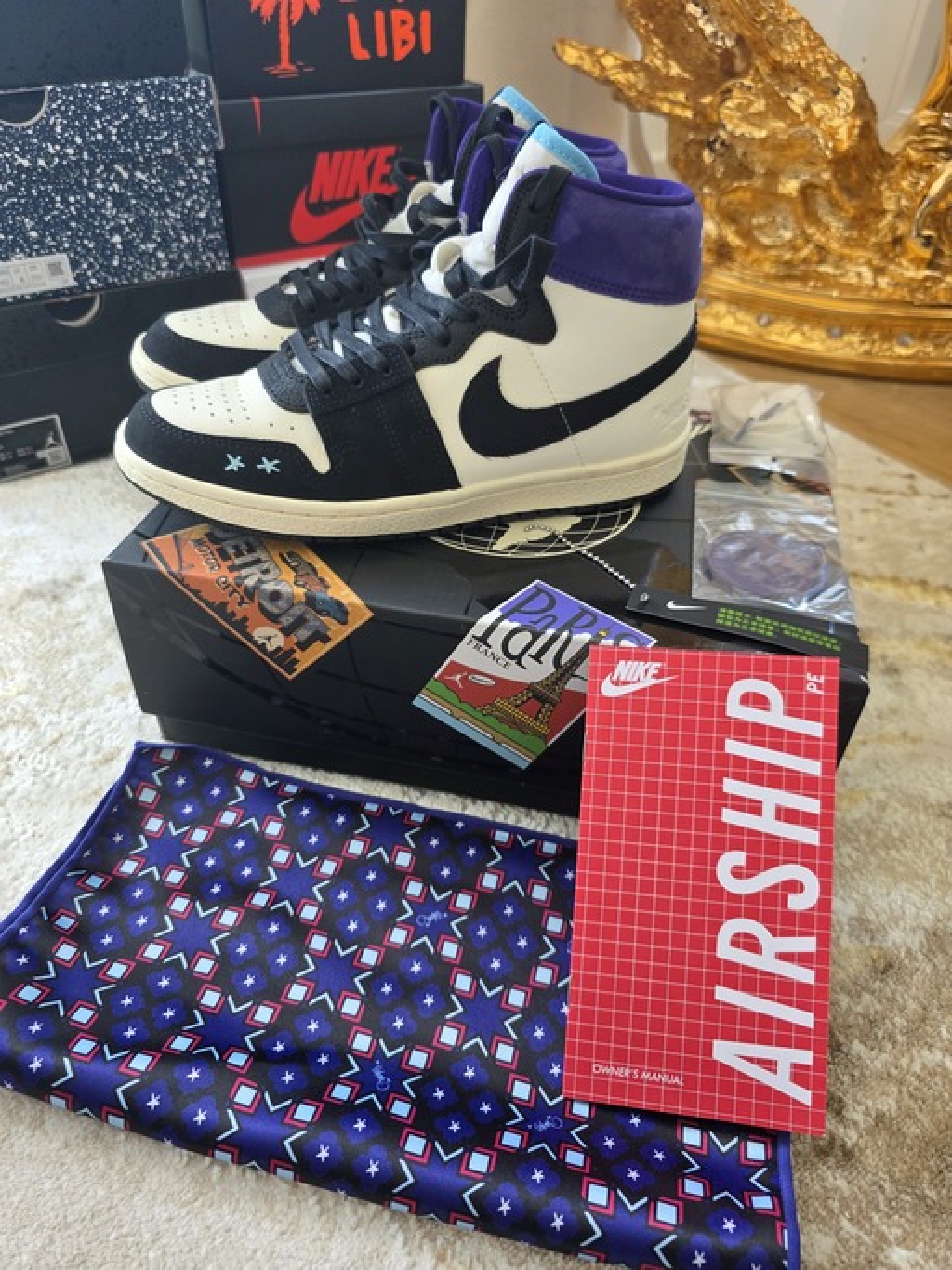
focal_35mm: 23
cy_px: 635
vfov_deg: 73.9
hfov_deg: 58.9
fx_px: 844
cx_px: 476
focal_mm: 6.3
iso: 160
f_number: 1.7
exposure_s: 1/120
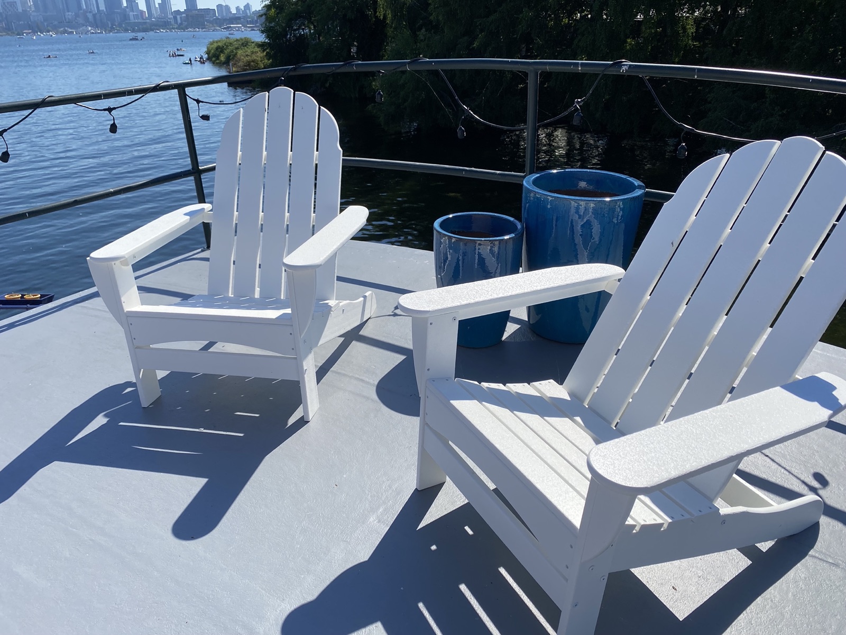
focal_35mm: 26
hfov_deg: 67.3
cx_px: 423
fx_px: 635
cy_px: 318
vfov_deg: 53.1
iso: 32
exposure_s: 1/4115
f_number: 1.8
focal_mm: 4.25
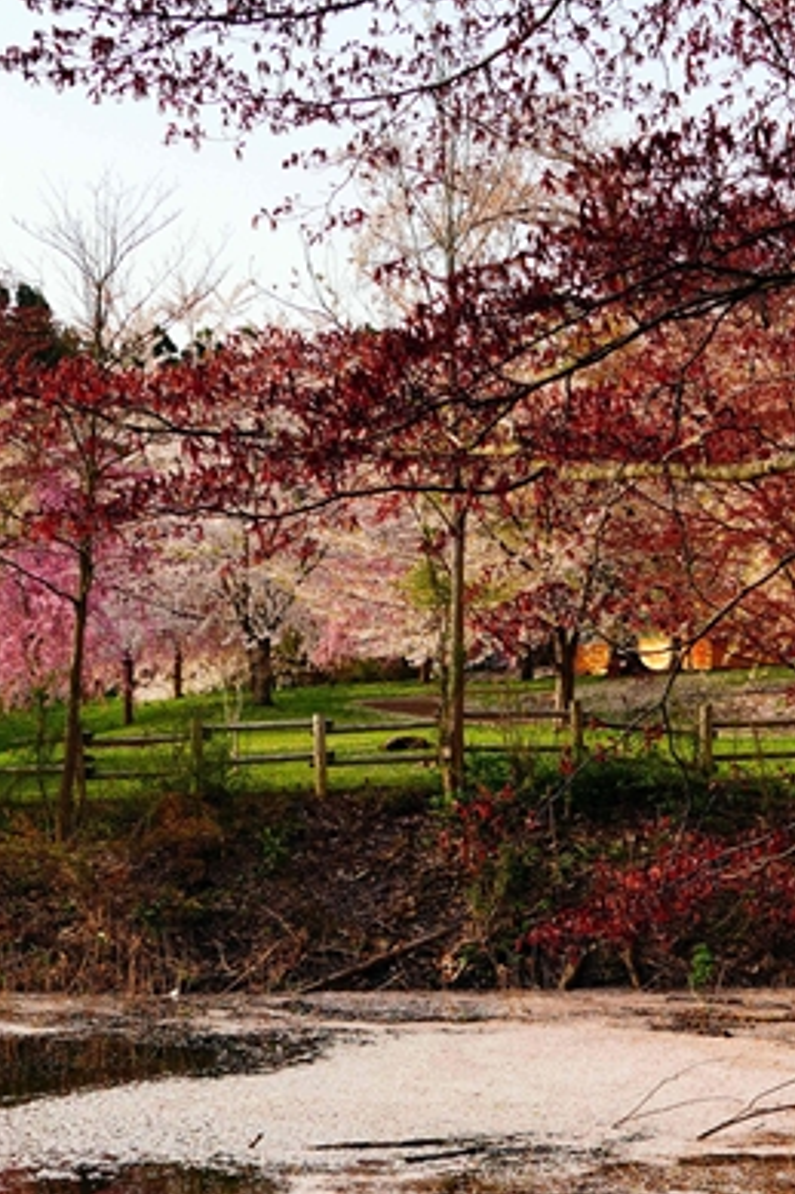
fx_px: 2453
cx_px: 468
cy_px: 1105
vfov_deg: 26.3
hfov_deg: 18.4
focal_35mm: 74
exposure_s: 1/160
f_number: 6.3
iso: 100
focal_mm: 24
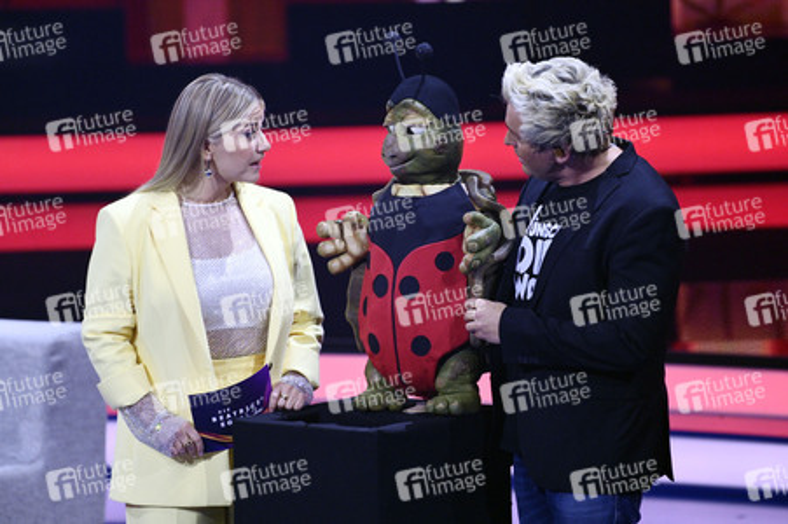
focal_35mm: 500
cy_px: 262
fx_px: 10936
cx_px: 394
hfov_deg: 4.1
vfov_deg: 2.7
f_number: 5.6
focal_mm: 500
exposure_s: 1/250
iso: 5000
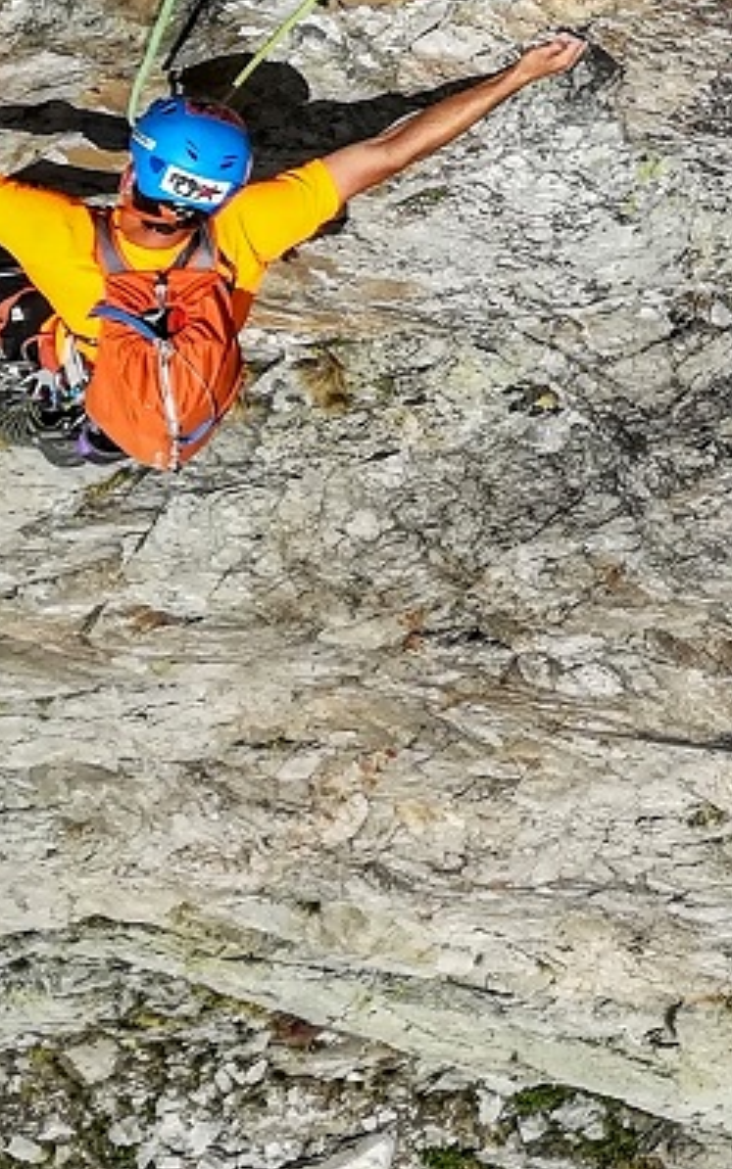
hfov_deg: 12.1
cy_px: 300
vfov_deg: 21.2
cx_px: 1420
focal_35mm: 97
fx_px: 3094
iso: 50
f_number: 2.2
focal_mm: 3.83
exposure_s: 1/1572
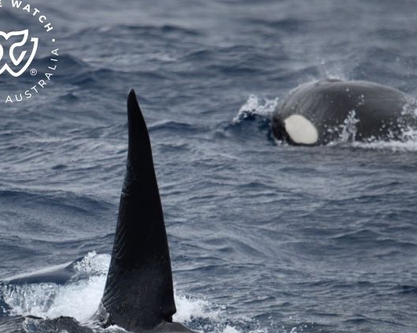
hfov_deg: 2.3
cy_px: 204
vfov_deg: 1.8
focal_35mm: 845
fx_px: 10425
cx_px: 265
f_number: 6.3
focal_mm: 600
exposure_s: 1/8000
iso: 1250
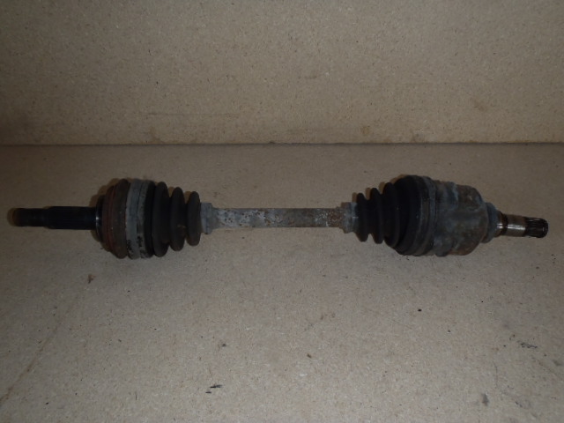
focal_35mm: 28
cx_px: 282
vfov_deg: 49.7
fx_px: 456
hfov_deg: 63.4
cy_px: 212
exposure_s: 1/30
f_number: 3.9
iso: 100
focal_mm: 5
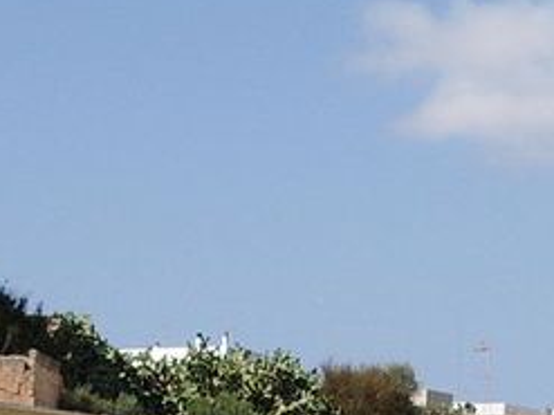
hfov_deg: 11.6
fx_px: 2719
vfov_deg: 8.6
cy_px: 545
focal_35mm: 170
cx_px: 484
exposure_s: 1/500
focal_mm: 6.8
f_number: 4.6
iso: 50
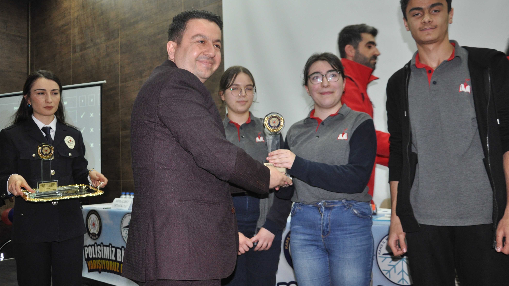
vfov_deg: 35.1
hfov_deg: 58.7
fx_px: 453
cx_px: 254
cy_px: 138
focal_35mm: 34
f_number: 3.8
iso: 800
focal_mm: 21
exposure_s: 1/60
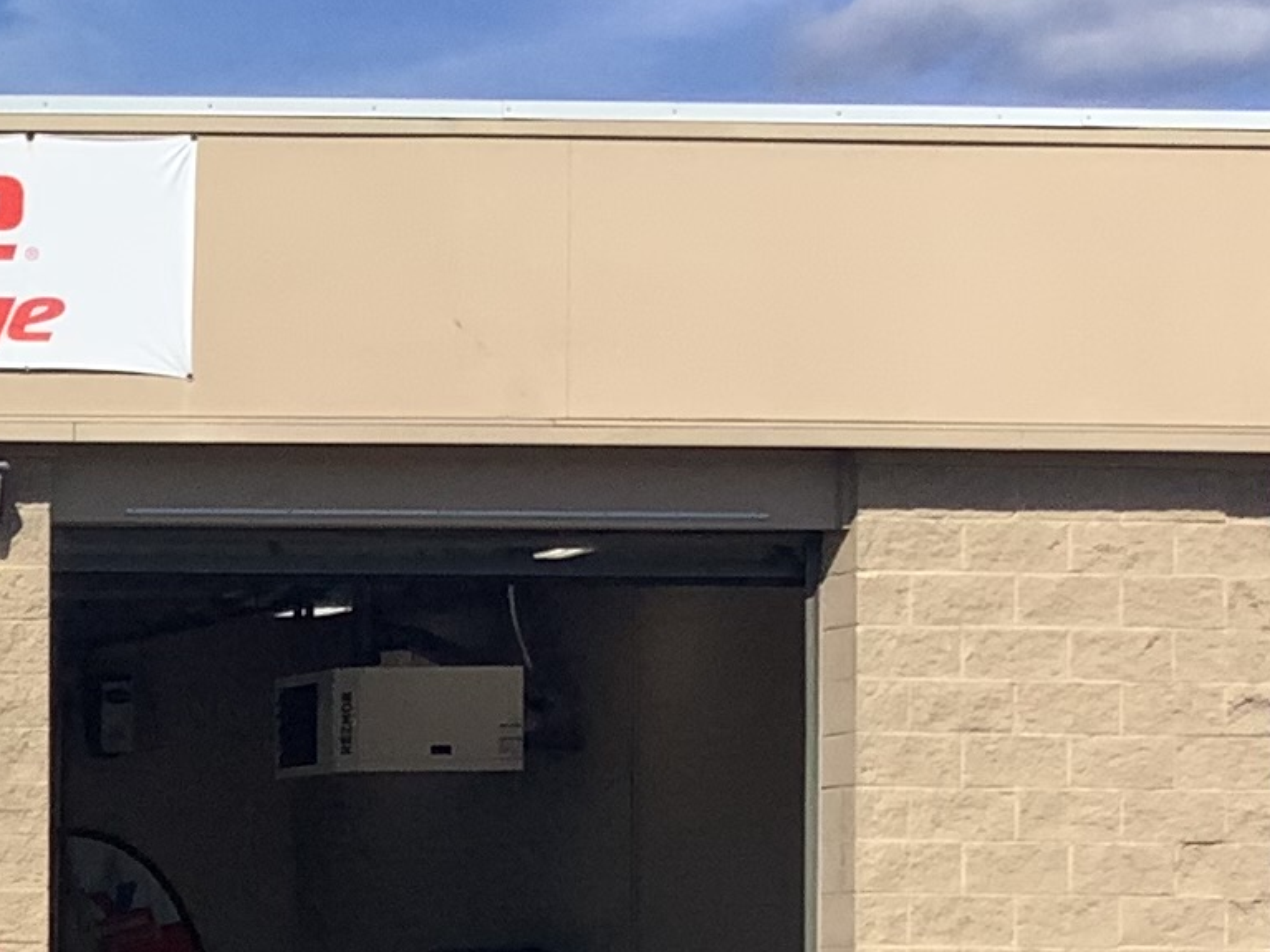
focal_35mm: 132
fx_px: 4842
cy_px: 1045
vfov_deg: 11.1
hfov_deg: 13.2
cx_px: -1134
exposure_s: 1/2262
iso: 25
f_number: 2.4
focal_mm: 3.3
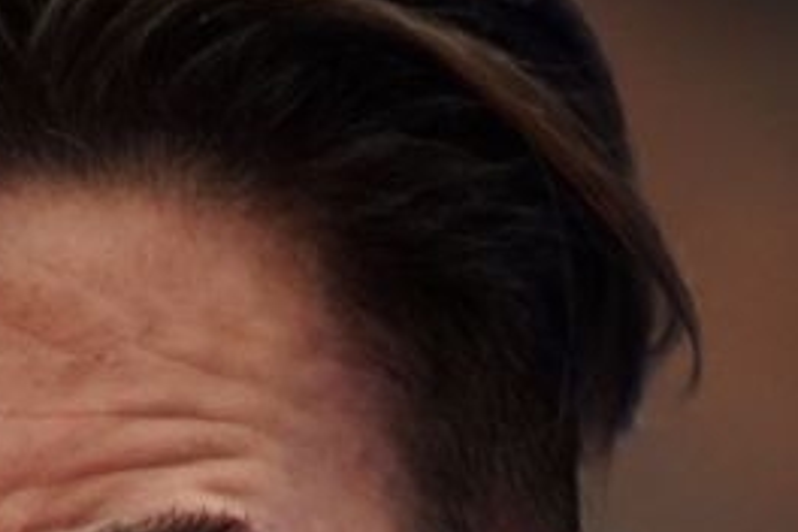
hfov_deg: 0.8
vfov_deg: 0.5
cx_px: -565
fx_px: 60355
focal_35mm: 2723
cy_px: 1463
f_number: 2.8
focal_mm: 400
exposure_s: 1/400
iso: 1600
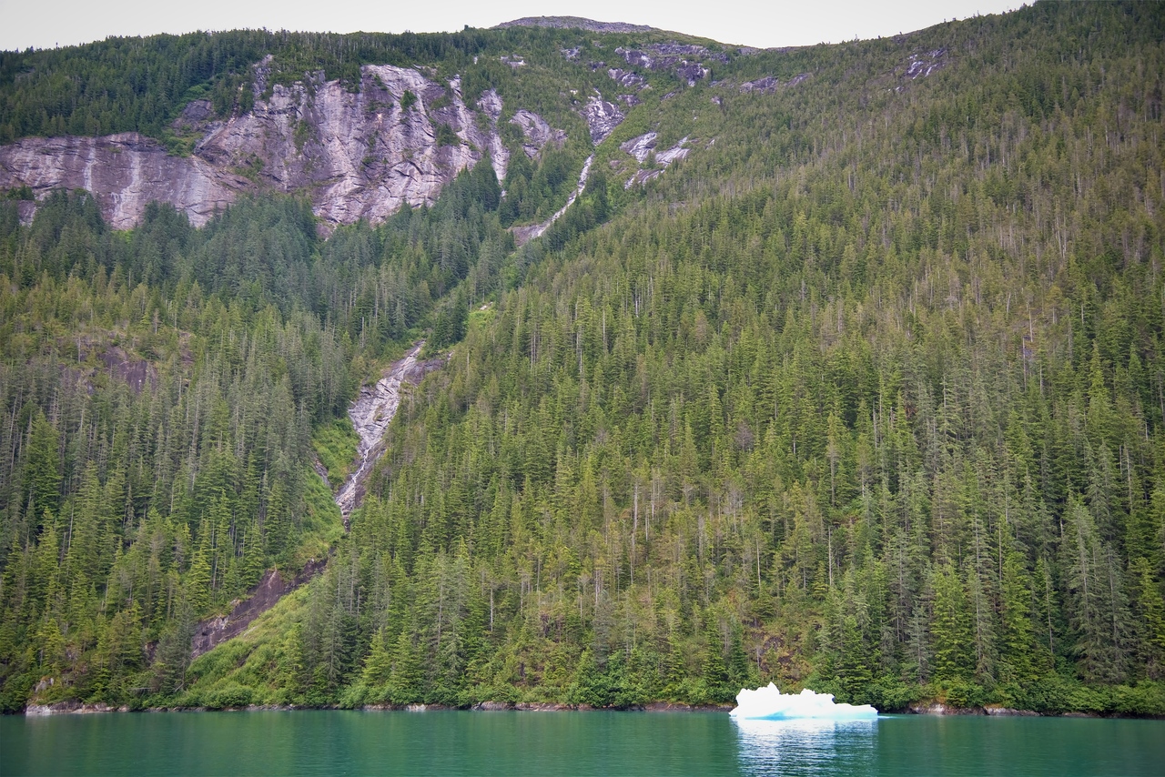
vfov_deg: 30.5
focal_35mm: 44
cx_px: 582
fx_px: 1424
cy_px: 388
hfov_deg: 44.5
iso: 110
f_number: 4
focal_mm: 44
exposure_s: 1/100
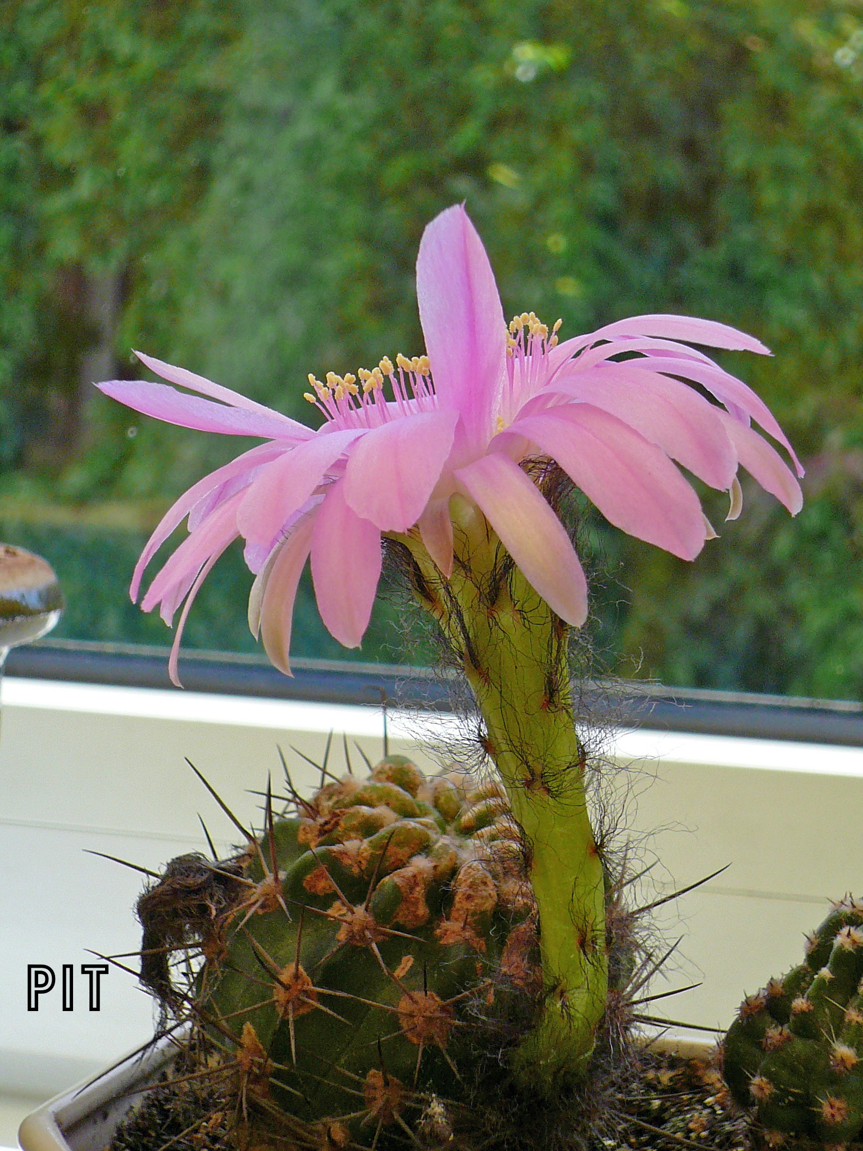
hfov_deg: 21.3
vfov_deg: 28.2
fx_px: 2294
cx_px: 432
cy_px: 576
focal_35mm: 69
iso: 100
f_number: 3.5
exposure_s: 1/320
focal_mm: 7.5
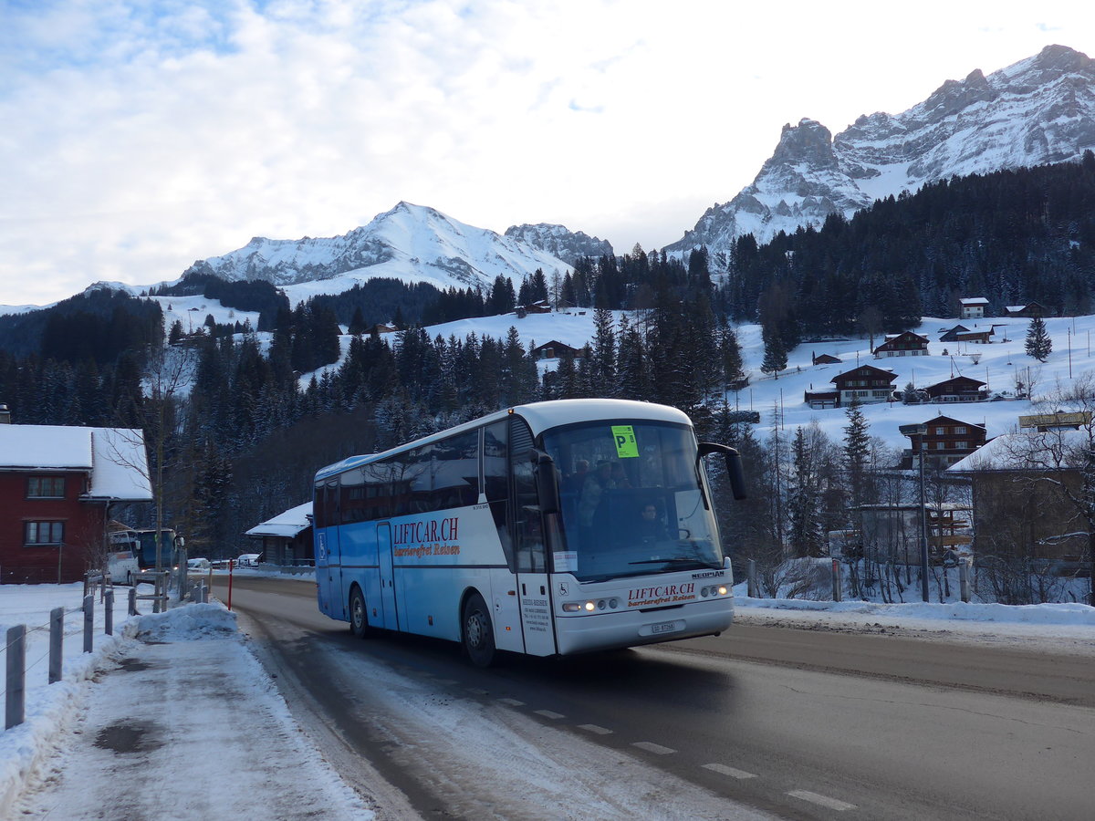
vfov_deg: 48.2
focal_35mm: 29
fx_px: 917
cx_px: 548
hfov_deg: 61.7
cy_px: 410
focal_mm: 6
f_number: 2.8
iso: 80
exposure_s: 1/400
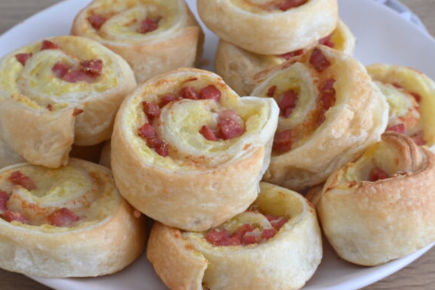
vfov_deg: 13.0
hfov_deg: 19.5
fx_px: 1269
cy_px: 133
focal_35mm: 105
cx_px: 200
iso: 640
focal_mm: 57
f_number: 13
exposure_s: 1/6
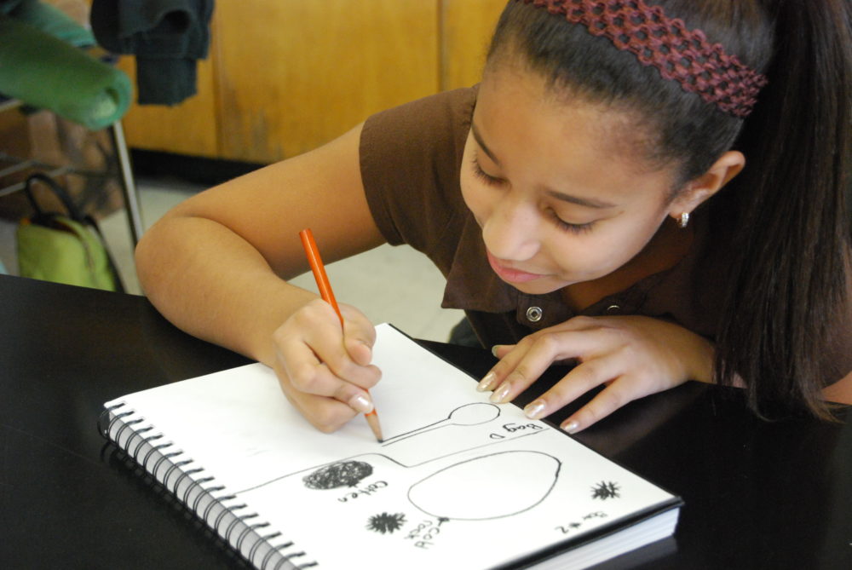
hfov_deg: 24.6
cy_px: 285
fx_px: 1954
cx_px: 426
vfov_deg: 16.6
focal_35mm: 82
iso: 1600
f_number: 5.6
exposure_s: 1/60
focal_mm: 55
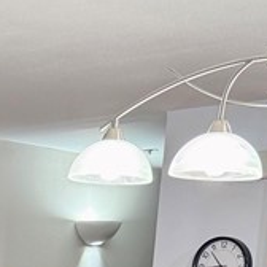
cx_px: -270
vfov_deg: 12.4
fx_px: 1126
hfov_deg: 12.0
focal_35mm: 129
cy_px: 469
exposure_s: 1/60
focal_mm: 6.76
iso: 200
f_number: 1.78
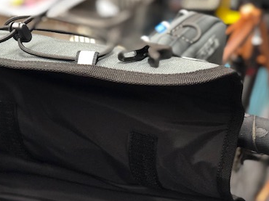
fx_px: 699
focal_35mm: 90
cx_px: 71
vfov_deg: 16.3
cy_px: 145
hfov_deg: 21.6
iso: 640
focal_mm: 6
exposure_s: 1/33
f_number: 2.4
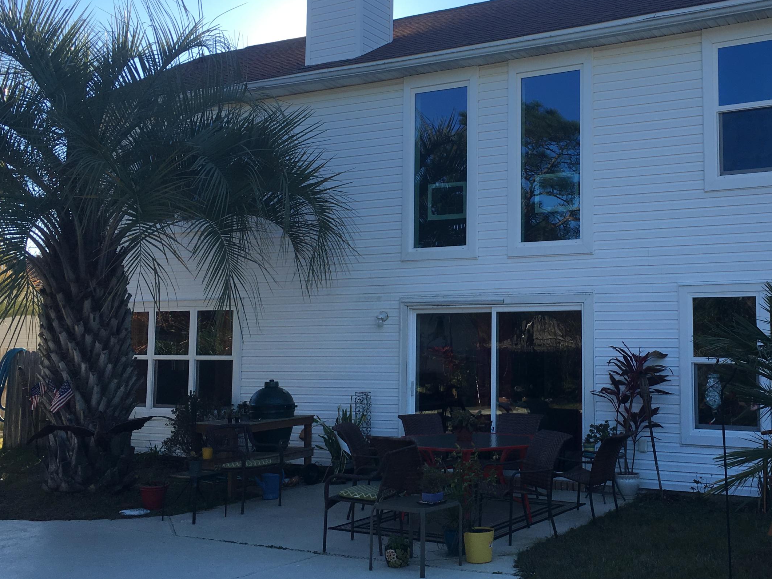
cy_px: 259
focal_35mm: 41
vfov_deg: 35.1
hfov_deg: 45.2
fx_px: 914
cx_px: 504
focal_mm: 4.15
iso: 25
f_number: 2.2
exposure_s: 1/777
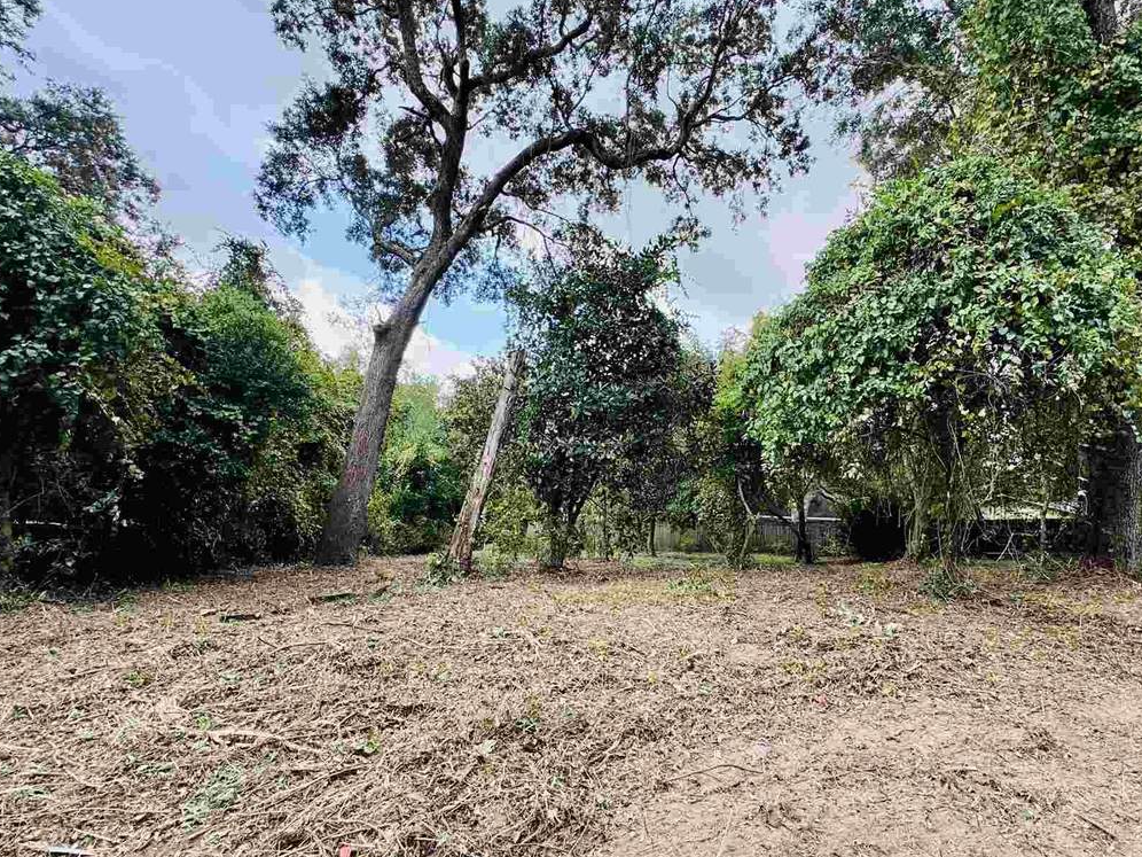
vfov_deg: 71.6
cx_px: 643
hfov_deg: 87.3
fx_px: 594
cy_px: 443
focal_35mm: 18
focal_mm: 2.22
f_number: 2.2
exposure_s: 1/99
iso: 64
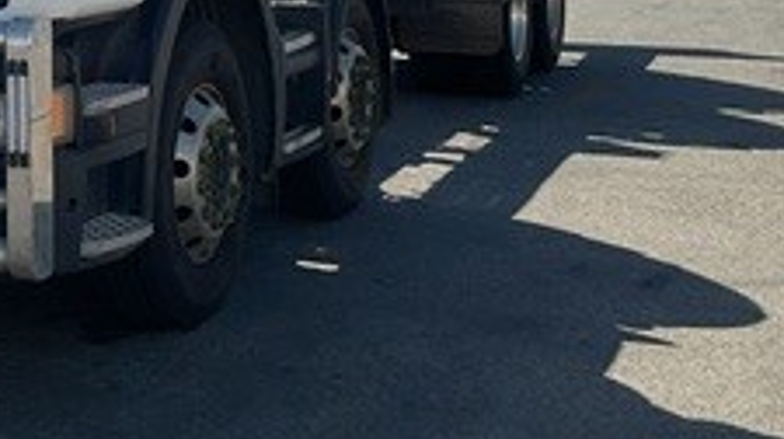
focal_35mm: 90
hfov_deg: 22.5
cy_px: -171
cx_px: -49
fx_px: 1869
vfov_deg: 12.8
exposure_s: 1/2320
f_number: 1.8
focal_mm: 3
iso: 16
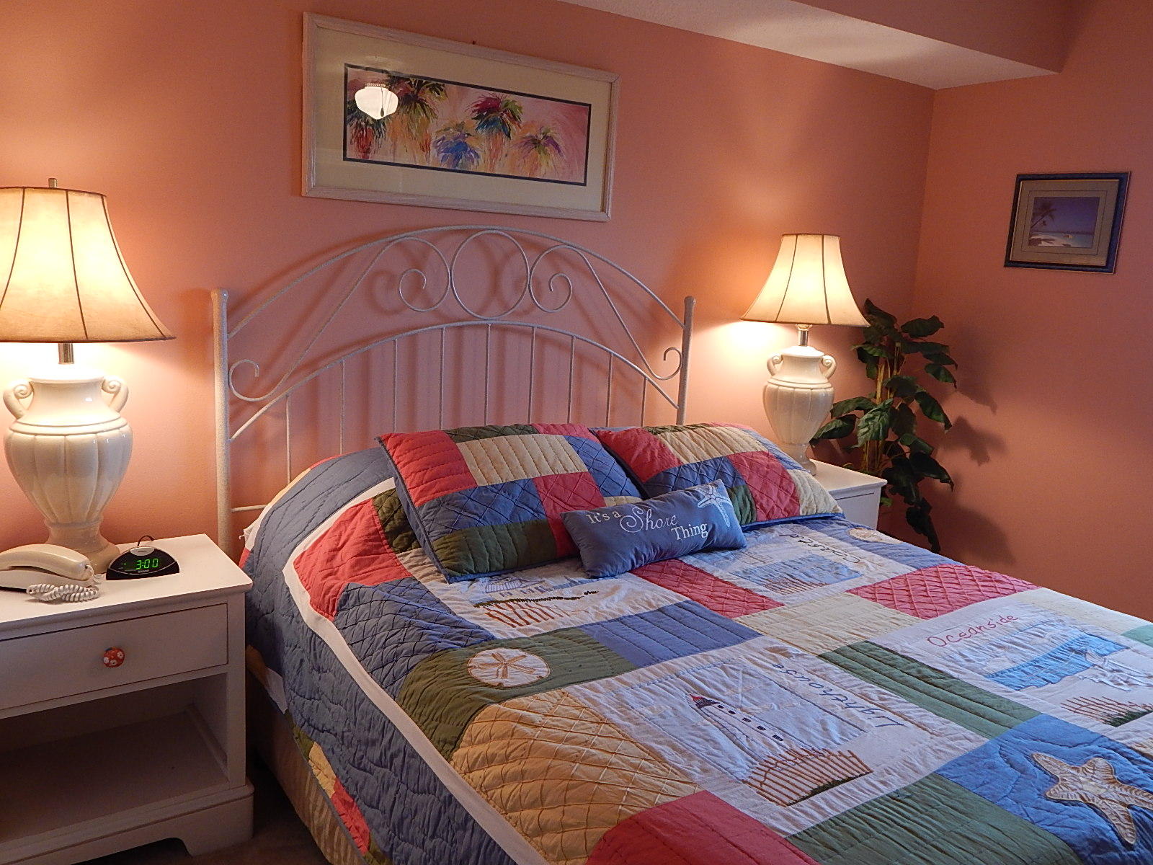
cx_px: 576
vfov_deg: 49.7
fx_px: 933
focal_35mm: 28
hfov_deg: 63.4
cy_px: 432
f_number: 3.2
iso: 180
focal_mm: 5.1
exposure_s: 1/30
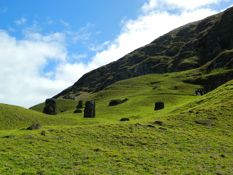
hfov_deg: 40.4
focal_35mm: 47
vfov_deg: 30.9
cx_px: 116
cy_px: 88
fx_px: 316
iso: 80
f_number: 3.6
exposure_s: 1/800
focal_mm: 8.4
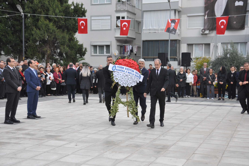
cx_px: 124
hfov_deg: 35.1
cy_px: 83
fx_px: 394
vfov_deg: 23.7
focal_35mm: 57
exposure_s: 1/60
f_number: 8
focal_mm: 38
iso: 200
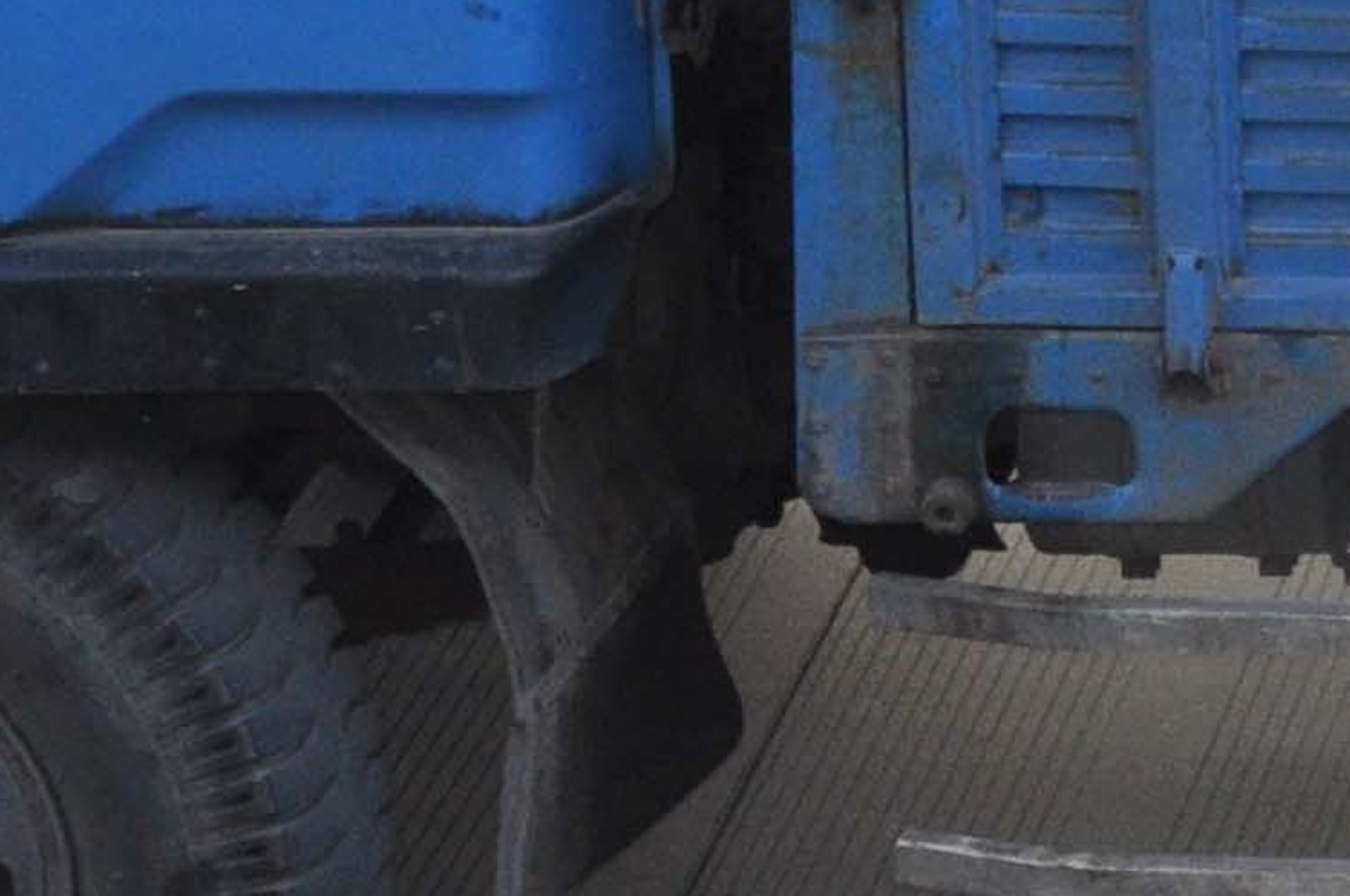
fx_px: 8988
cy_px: -1087
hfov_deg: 7.7
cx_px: 3737
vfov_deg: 5.5
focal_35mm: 240
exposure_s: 1/200
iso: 400
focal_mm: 28
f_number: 13
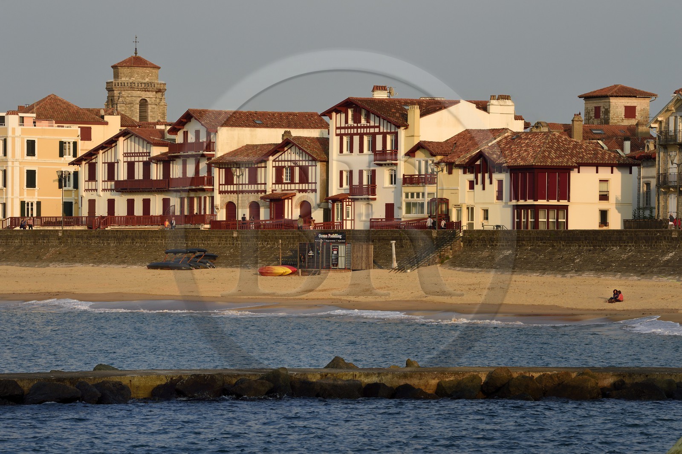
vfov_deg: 7.2
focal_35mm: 190
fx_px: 3596
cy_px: 227
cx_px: 341
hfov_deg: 10.8
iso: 200
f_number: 10
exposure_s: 1/200
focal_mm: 190
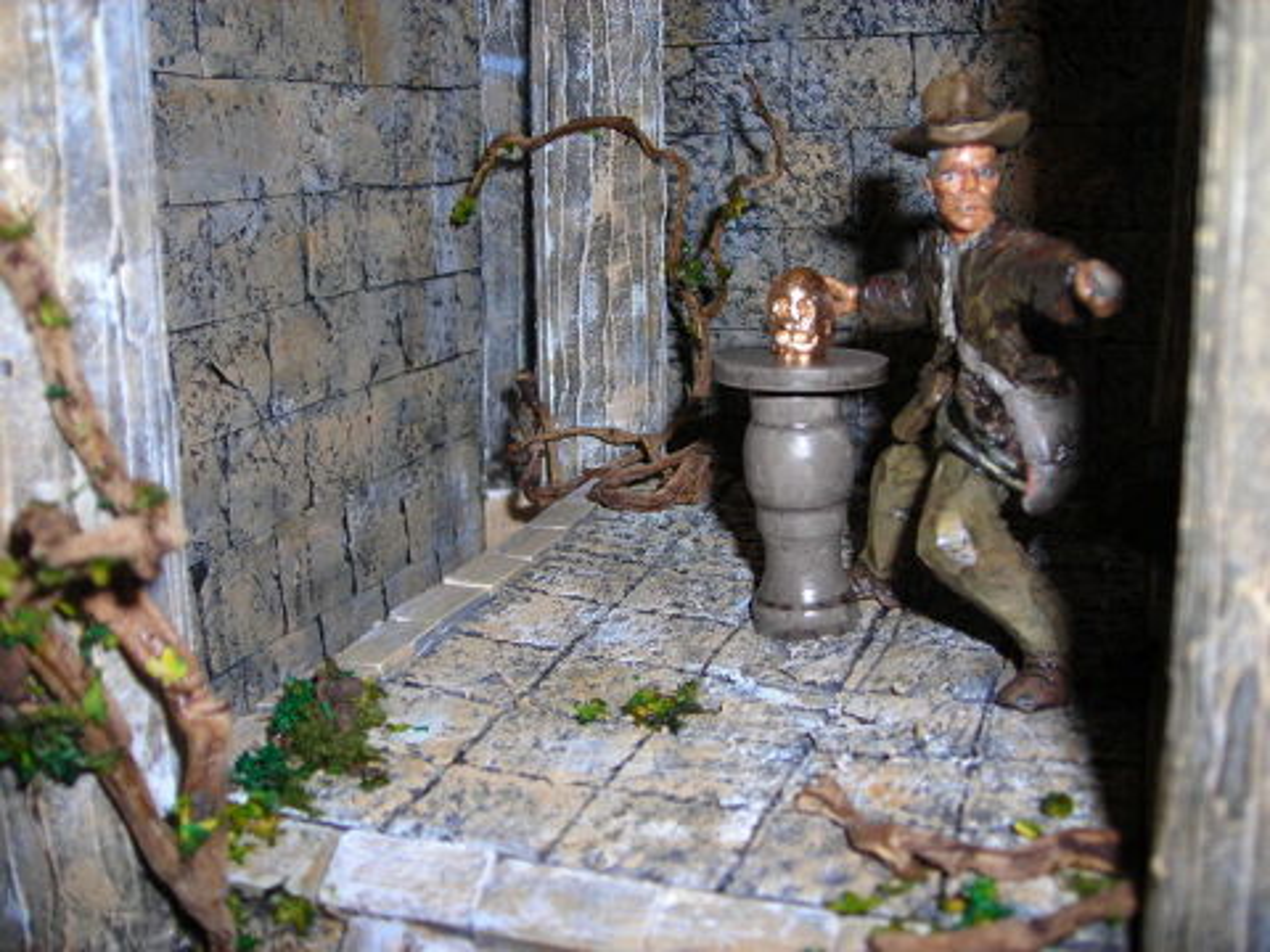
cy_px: 476
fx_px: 1394
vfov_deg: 37.7
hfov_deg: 49.0
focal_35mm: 38
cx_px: 635
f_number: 3.2
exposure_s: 1/60.1
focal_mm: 6.3
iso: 50
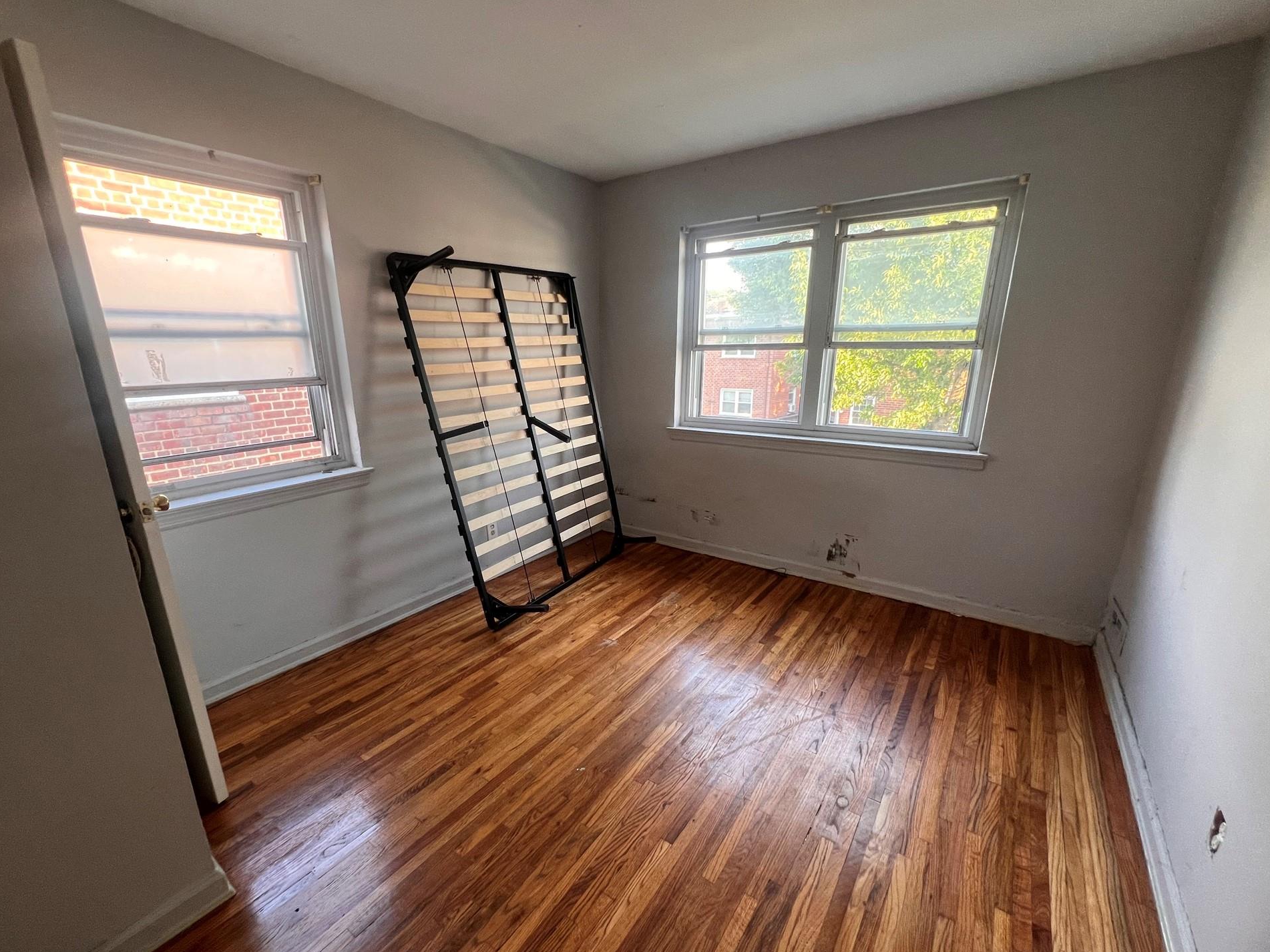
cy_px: 501
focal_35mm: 14
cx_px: 596
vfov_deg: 85.6
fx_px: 514
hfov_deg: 101.9
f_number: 1.8
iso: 125
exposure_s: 1/60
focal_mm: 1.57
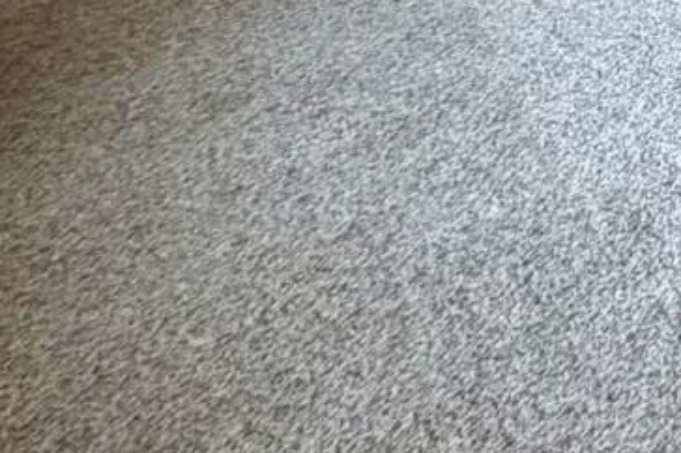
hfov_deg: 17.1
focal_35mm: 82
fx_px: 1550
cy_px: -676
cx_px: 1407
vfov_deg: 12.5
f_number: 2.2
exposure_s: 1/120
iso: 320
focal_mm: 2.22
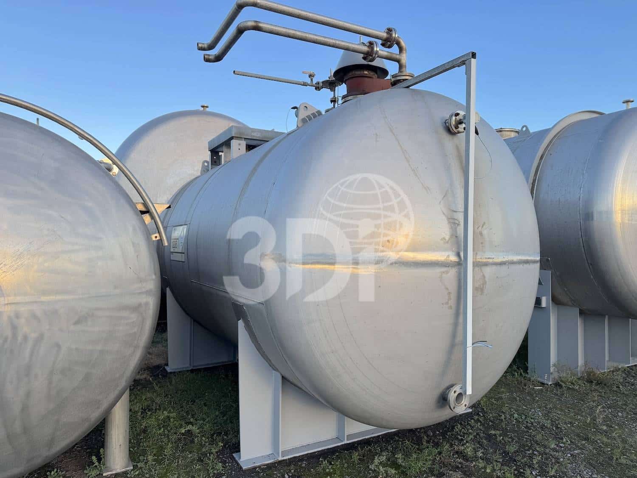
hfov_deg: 71.6
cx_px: 318
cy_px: 239
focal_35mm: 24
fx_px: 442
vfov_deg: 56.8
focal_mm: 6.76
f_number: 1.78
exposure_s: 1/888
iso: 80
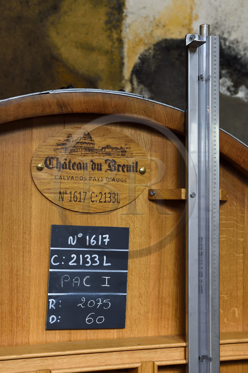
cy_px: 186
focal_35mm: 55
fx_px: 568
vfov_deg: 36.3
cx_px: 124
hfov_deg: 24.6
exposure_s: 1/40
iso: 1600
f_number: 7.1
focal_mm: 55
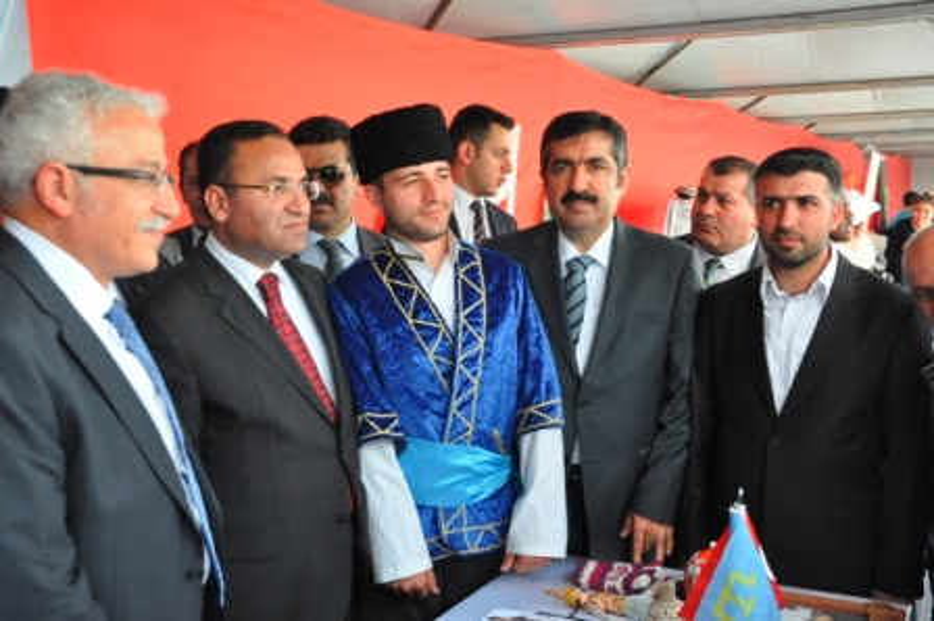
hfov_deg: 43.6
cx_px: 467
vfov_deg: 29.8
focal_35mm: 45
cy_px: 310
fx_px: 1167
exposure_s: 1/200
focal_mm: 30
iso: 1250
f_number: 7.1
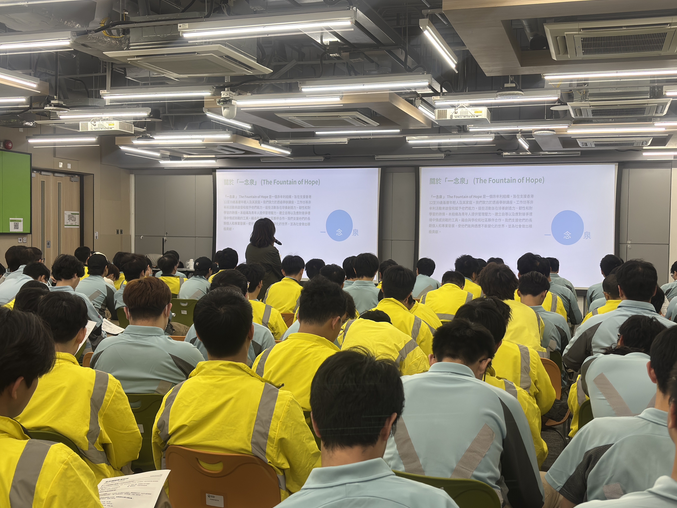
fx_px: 802
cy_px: 259
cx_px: 349
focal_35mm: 41
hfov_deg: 45.8
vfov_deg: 35.1
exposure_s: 1/100
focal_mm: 5.96
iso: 64
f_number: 1.6
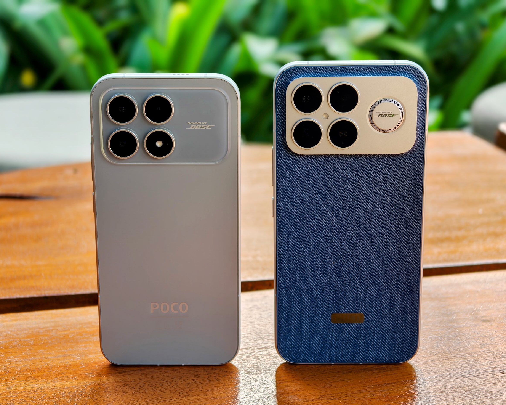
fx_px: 1093
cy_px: 202
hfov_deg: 26.1
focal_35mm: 73
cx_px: 261
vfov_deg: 21.0
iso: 500
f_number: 13
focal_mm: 16.53
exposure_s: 1/100
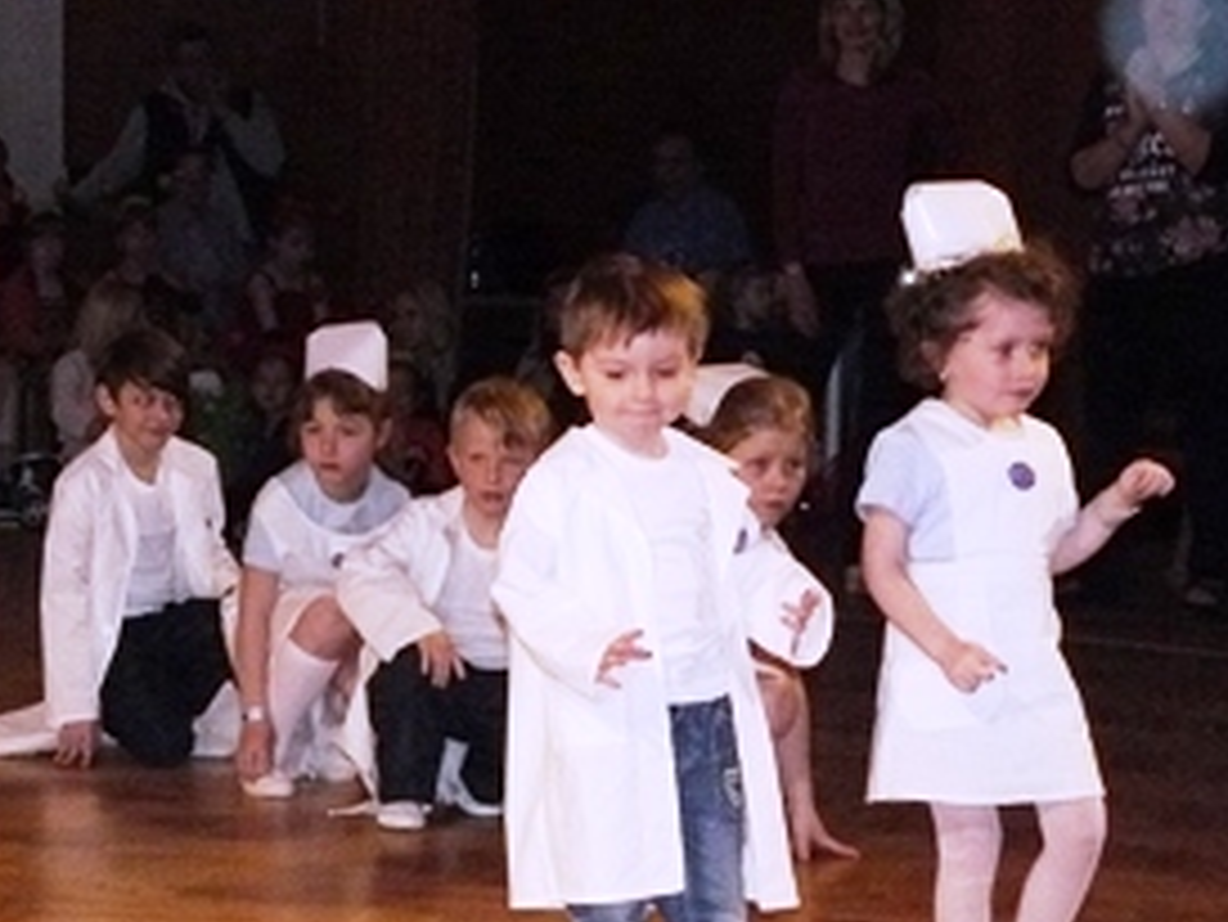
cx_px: -103
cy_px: 499
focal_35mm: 143
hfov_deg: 13.5
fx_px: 5075
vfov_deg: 10.4
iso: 400
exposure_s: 1/125
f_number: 3.2
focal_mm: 10.2
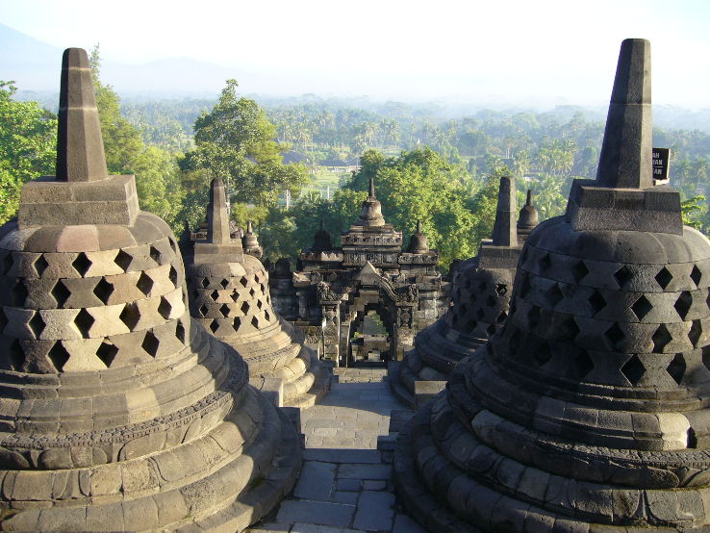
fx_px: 718
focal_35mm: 35
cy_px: 266
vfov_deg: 40.7
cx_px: 355
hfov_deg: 52.6
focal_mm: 5.8
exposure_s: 1/250
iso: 80
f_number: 2.8
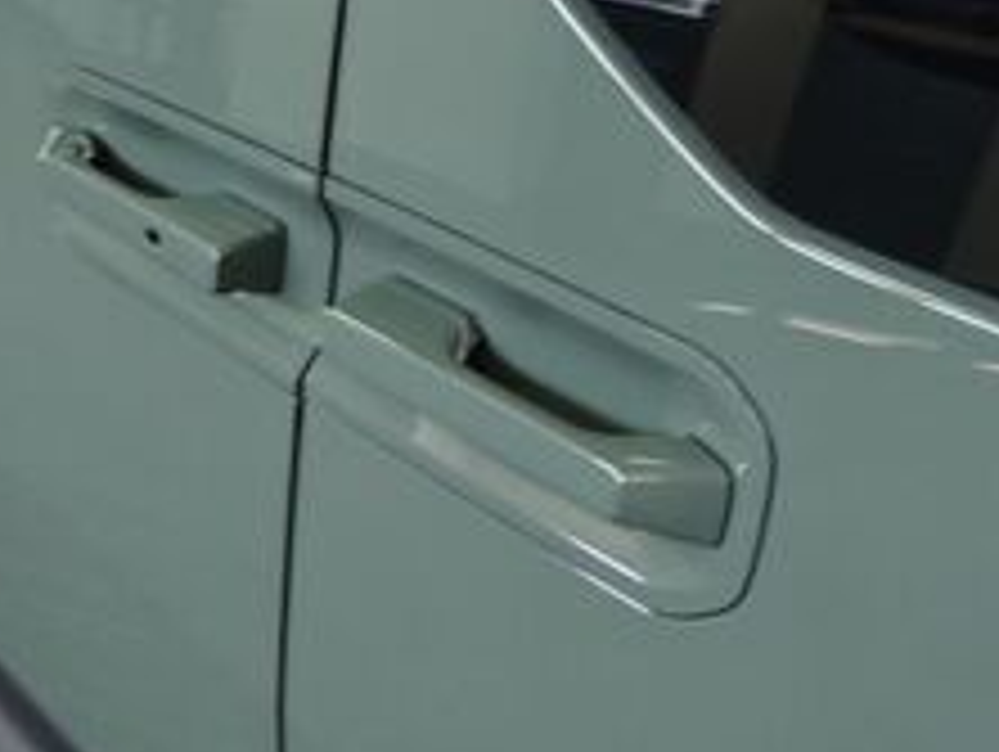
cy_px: 342
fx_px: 1560
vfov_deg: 27.1
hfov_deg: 35.0
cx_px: 292
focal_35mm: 54
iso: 200
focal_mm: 2.03
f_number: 1.8
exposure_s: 1/48.6
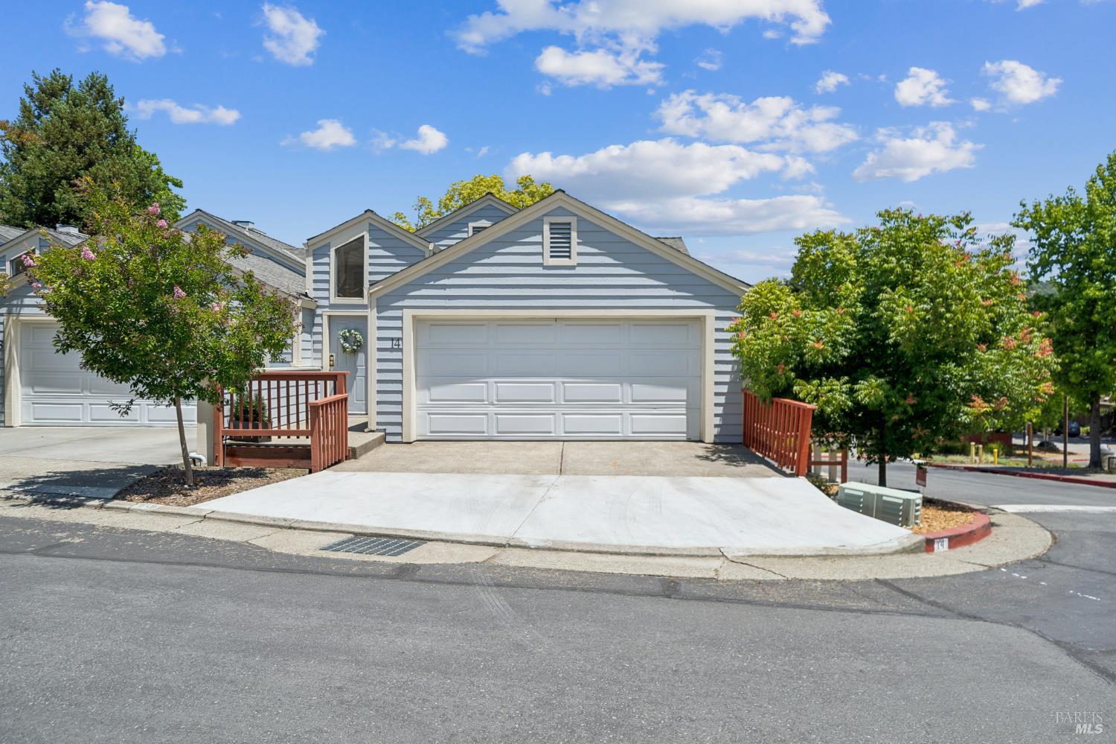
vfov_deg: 59.5
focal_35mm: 21
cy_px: 372
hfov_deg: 81.2
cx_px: 558
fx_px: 651
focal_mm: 21
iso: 100
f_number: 5.6
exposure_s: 1/640
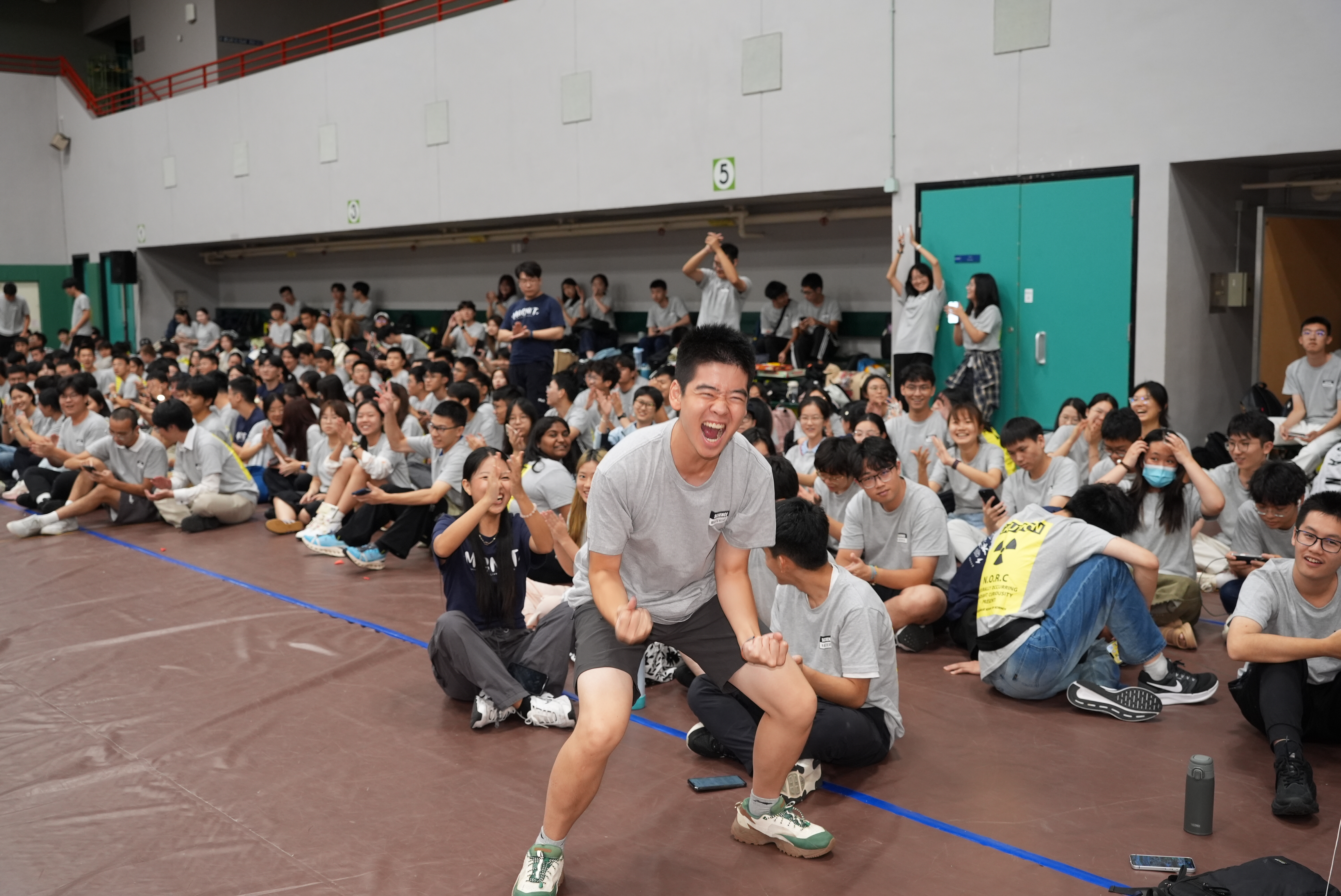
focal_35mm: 37
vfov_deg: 36.2
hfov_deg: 52.1
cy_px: 448
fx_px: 1372
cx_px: 670
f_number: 4
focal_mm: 36.8
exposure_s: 1/100
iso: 1250
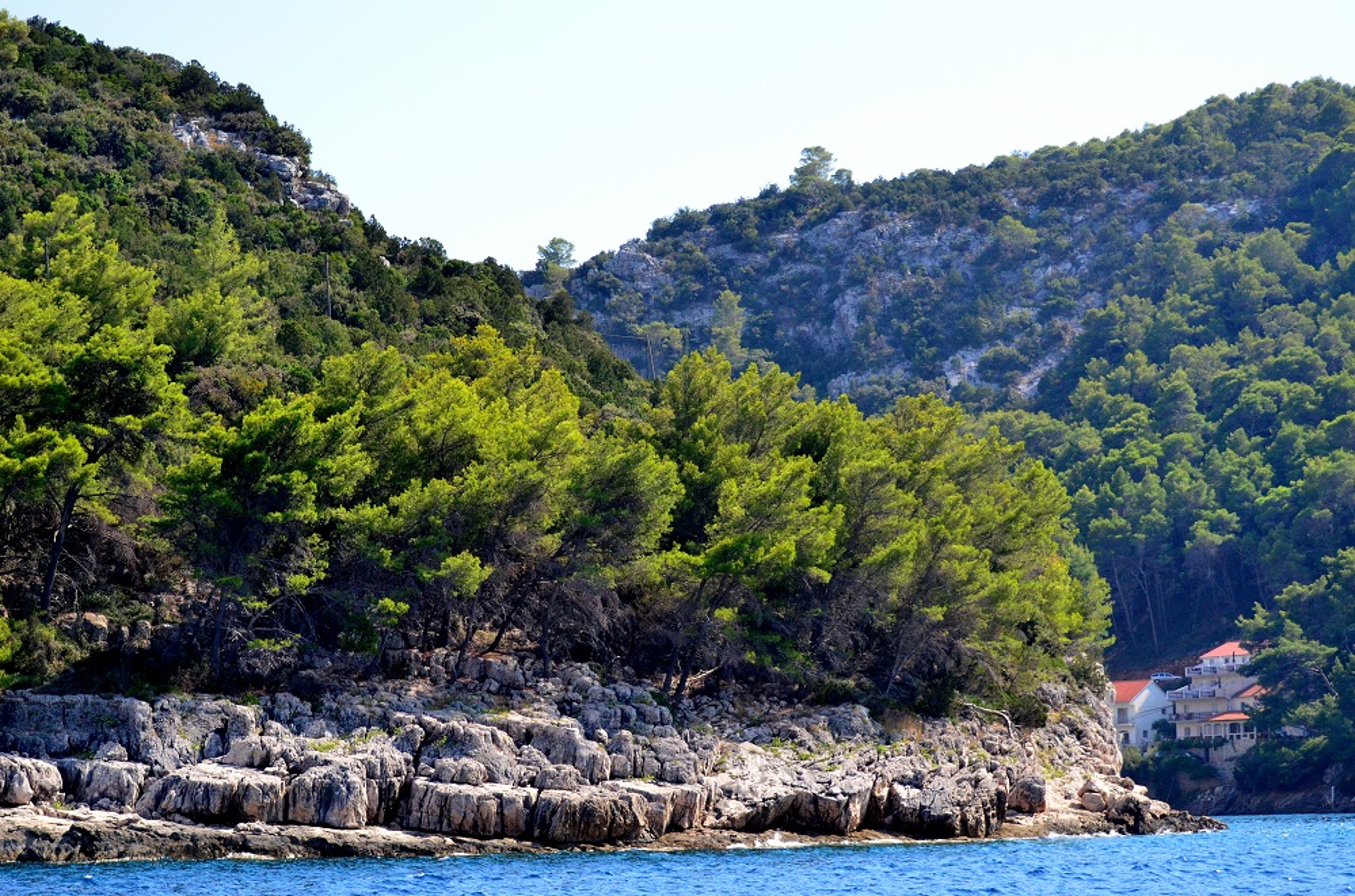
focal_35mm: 105
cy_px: 448
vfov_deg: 13.0
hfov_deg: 19.5
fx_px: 3943
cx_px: 678
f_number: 4.5
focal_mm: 70
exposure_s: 1/8000
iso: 1600
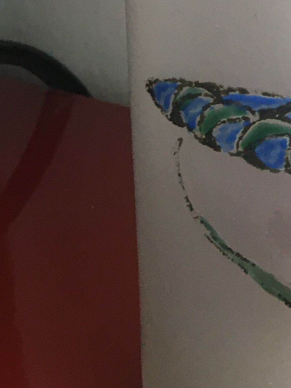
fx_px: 1166
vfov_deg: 17.7
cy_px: -117
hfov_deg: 13.0
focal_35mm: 104
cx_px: 510
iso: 80
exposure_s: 1/33
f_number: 2.2
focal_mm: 4.15
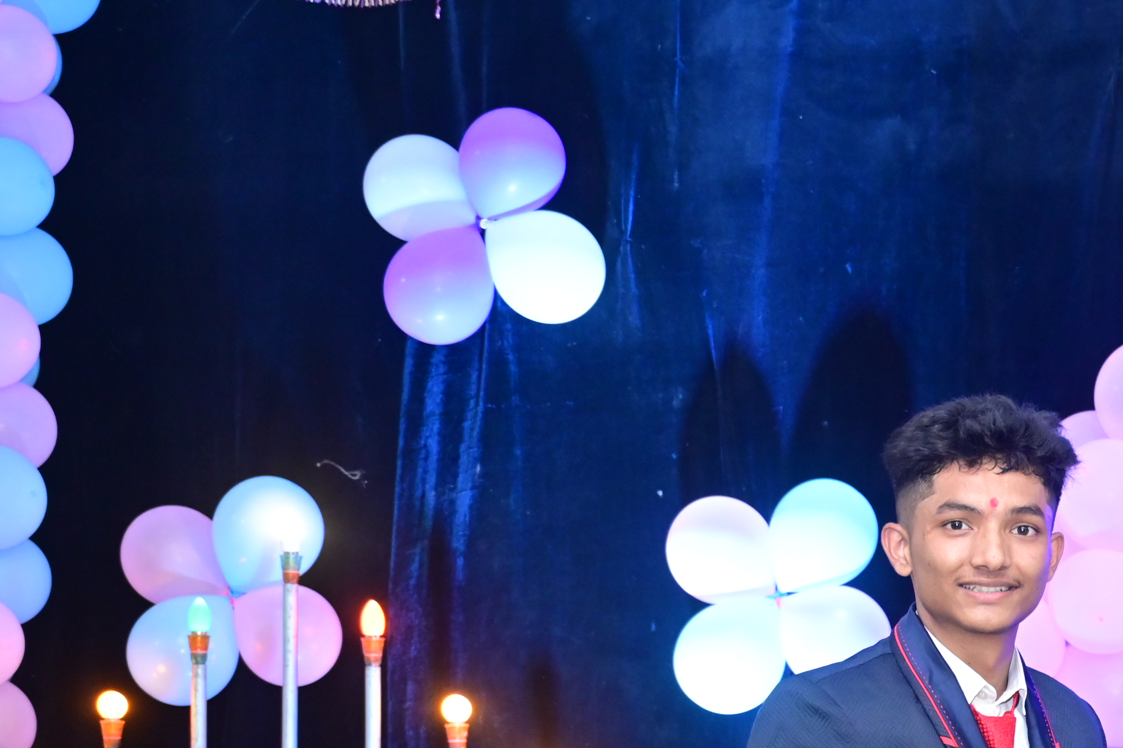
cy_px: 886
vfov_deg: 12.7
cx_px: 1328
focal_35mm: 105
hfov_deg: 18.5
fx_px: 3275
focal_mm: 44
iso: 2500
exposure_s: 1/125
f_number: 4
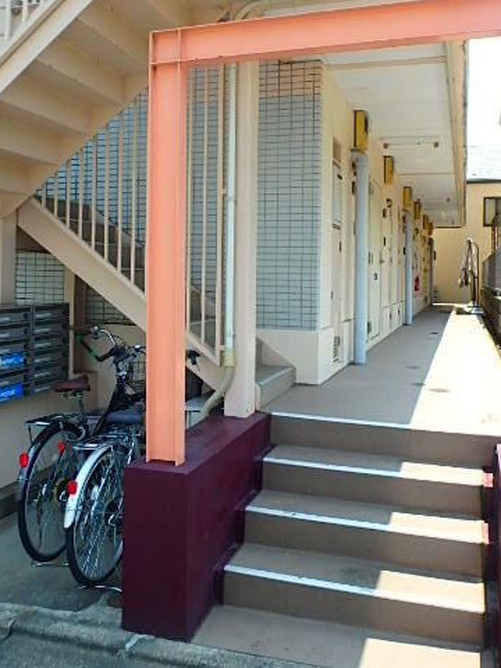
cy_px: 267
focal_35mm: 28
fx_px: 540
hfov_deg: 49.4
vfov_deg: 62.9
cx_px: 303
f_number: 3.5
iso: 125
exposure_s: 1/320
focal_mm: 3.7
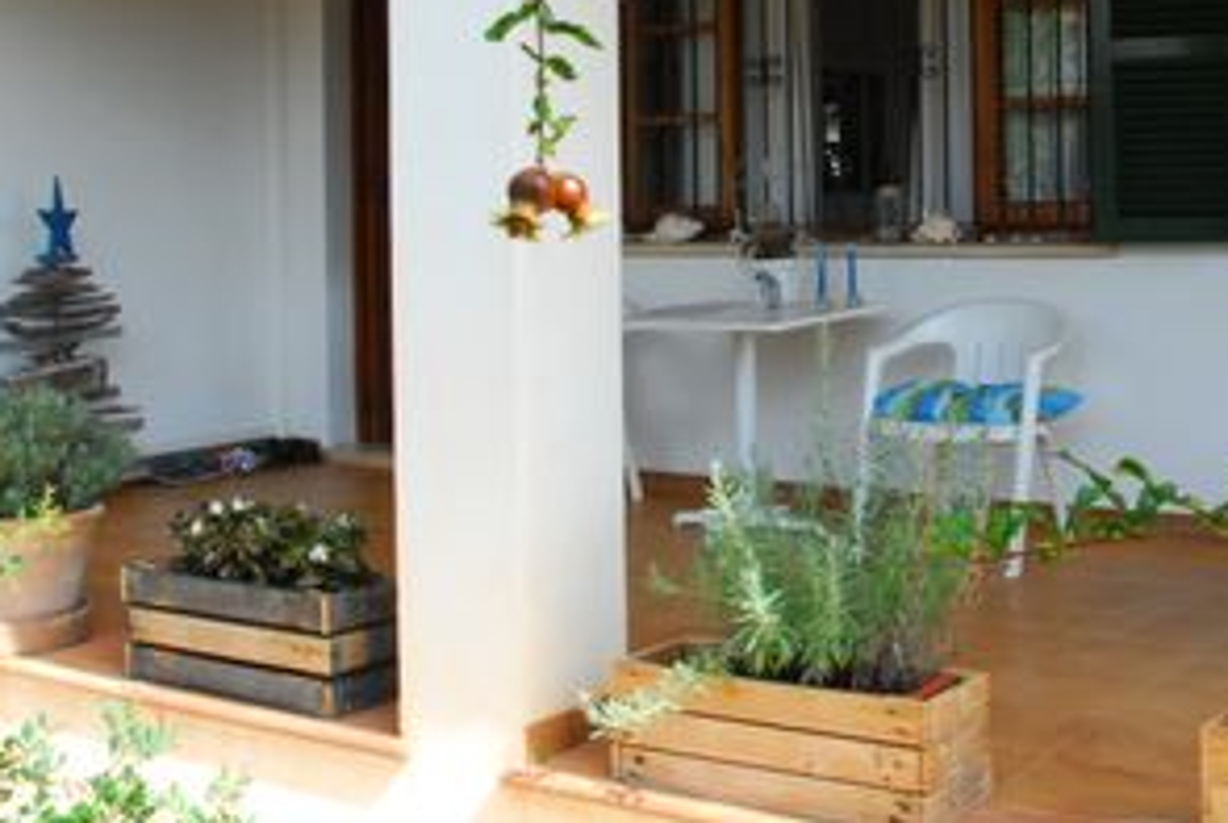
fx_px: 1777
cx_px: 773
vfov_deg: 25.5
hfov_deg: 37.9
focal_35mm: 52
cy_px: 146
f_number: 22
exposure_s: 1/15
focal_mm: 17
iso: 200
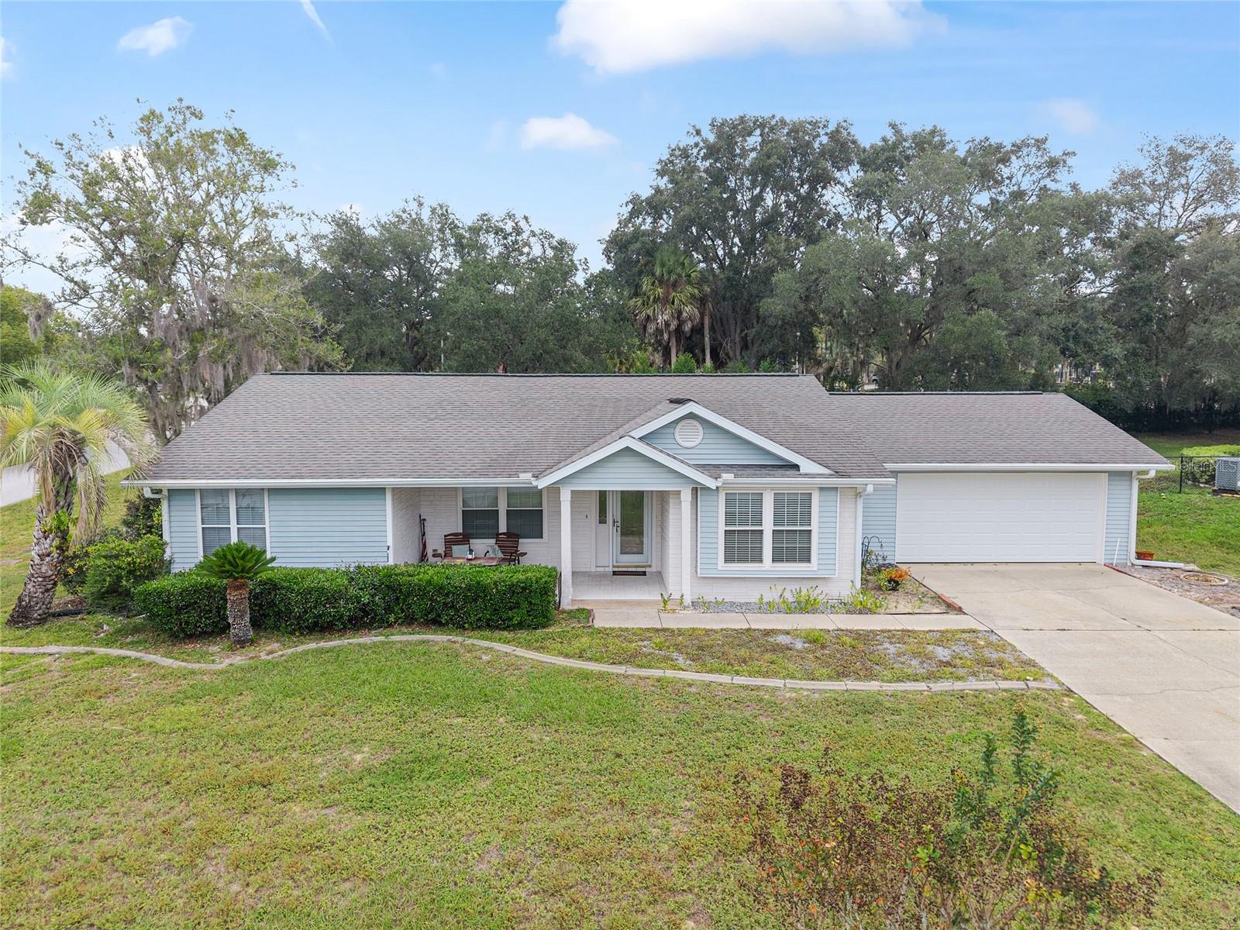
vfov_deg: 56.8
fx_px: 860
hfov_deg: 71.6
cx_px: 620
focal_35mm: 24
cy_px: 465
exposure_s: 1/1000
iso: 260
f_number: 1.8
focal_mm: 8.67
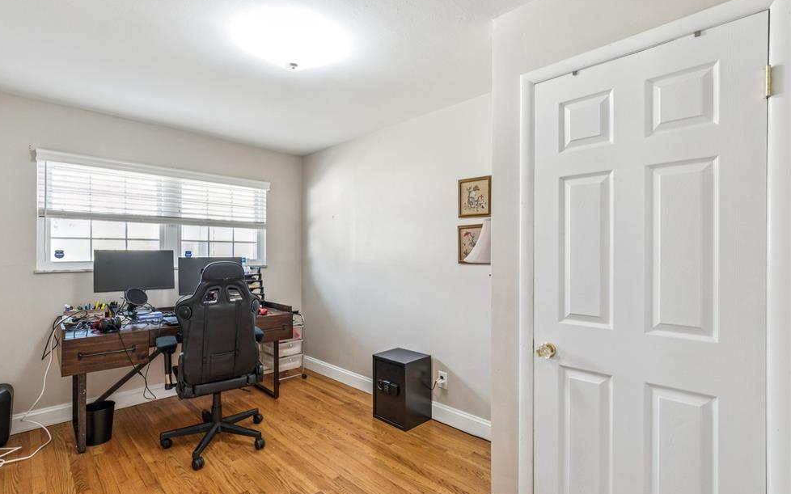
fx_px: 345
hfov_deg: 97.8
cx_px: 378
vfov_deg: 71.2
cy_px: 264
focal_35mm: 16
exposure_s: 1/2.5
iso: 400
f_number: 8
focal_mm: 10
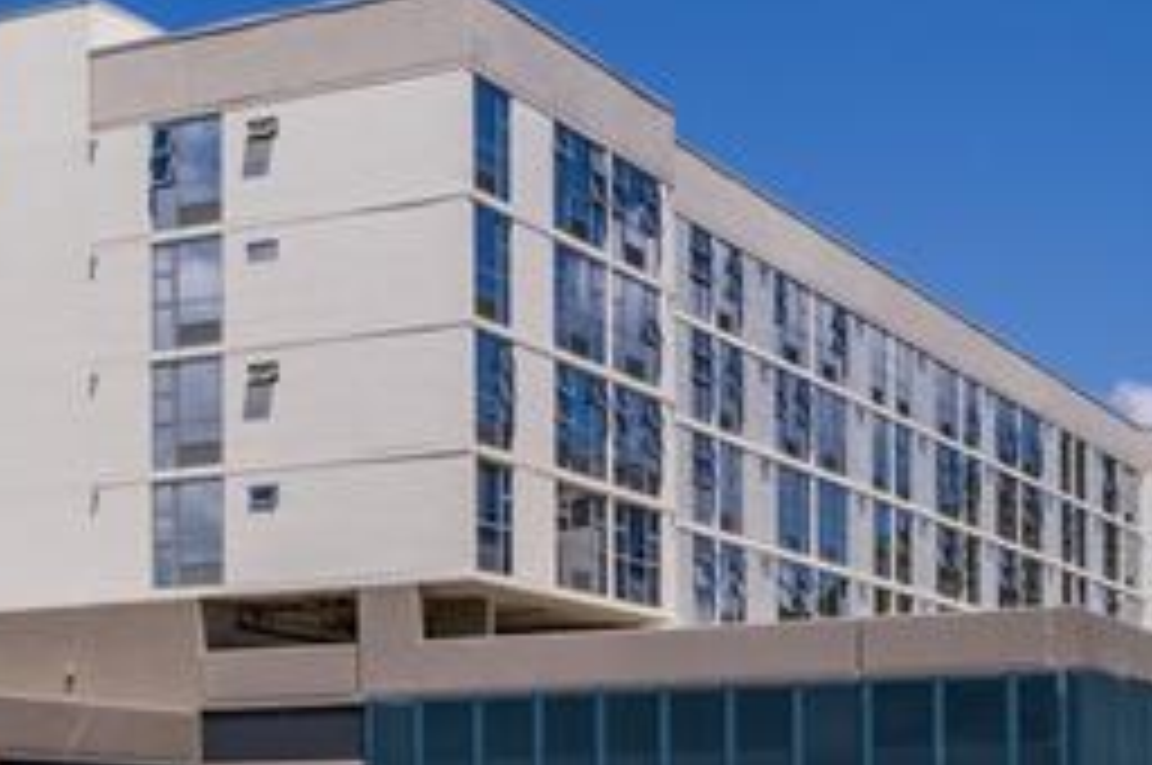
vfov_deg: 21.2
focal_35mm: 60
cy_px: 875
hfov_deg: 32.6
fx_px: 1918
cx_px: 243
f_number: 16
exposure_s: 1/80
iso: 100
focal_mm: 16
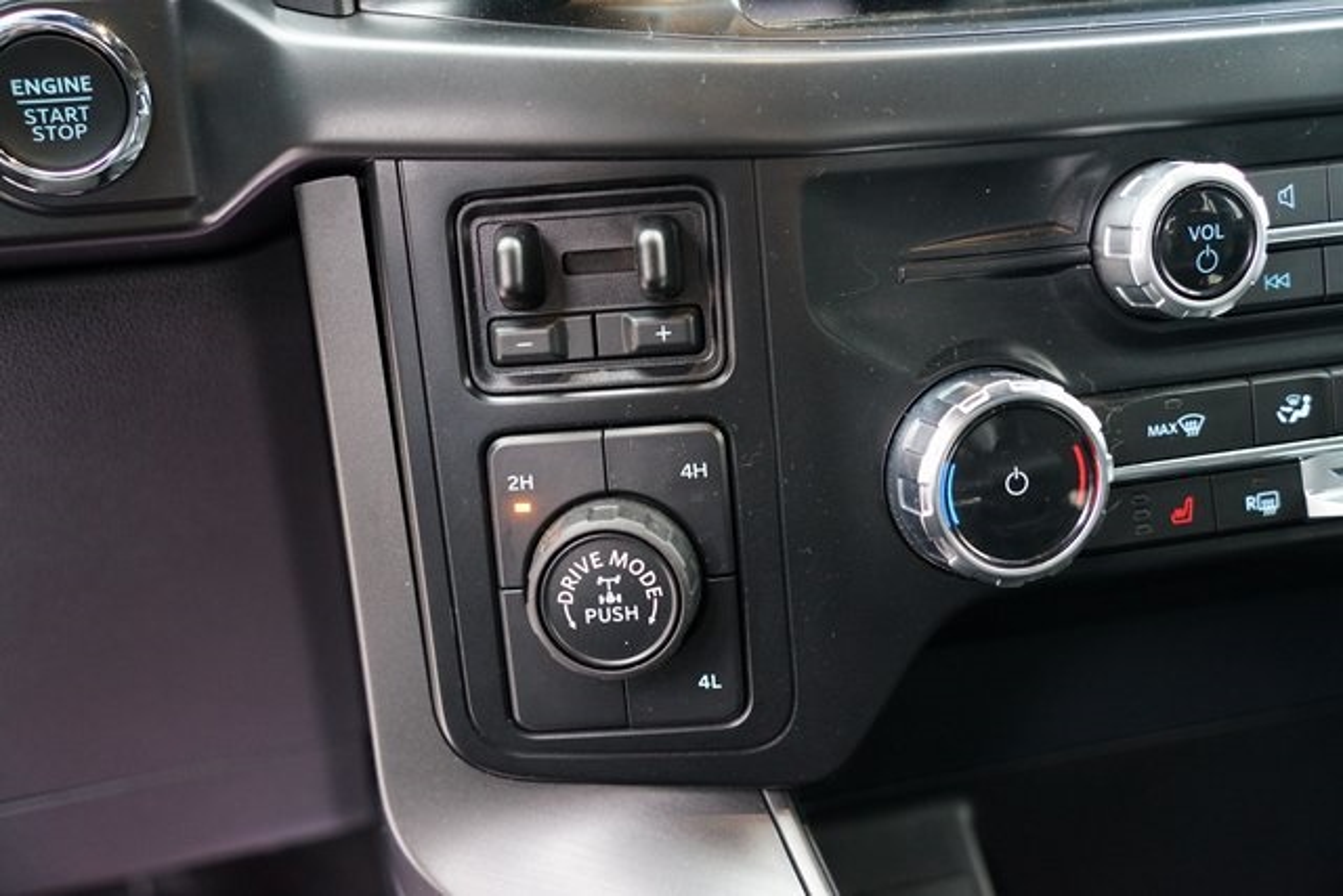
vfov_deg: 36.0
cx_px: 672
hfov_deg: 51.9
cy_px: 448
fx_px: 1381
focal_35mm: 37
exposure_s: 1/60
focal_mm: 37
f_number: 3.2
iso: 2500
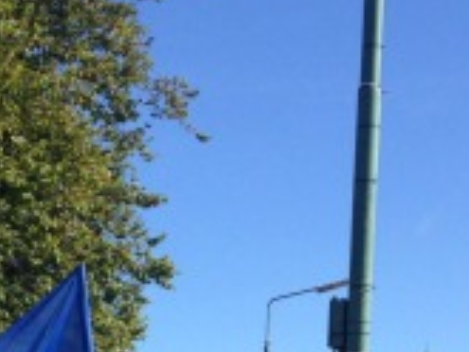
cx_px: 131
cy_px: 650
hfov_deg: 15.3
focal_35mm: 128
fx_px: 1735
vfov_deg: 10.8
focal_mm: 4.12
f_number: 2.4
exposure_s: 1/1153
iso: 50
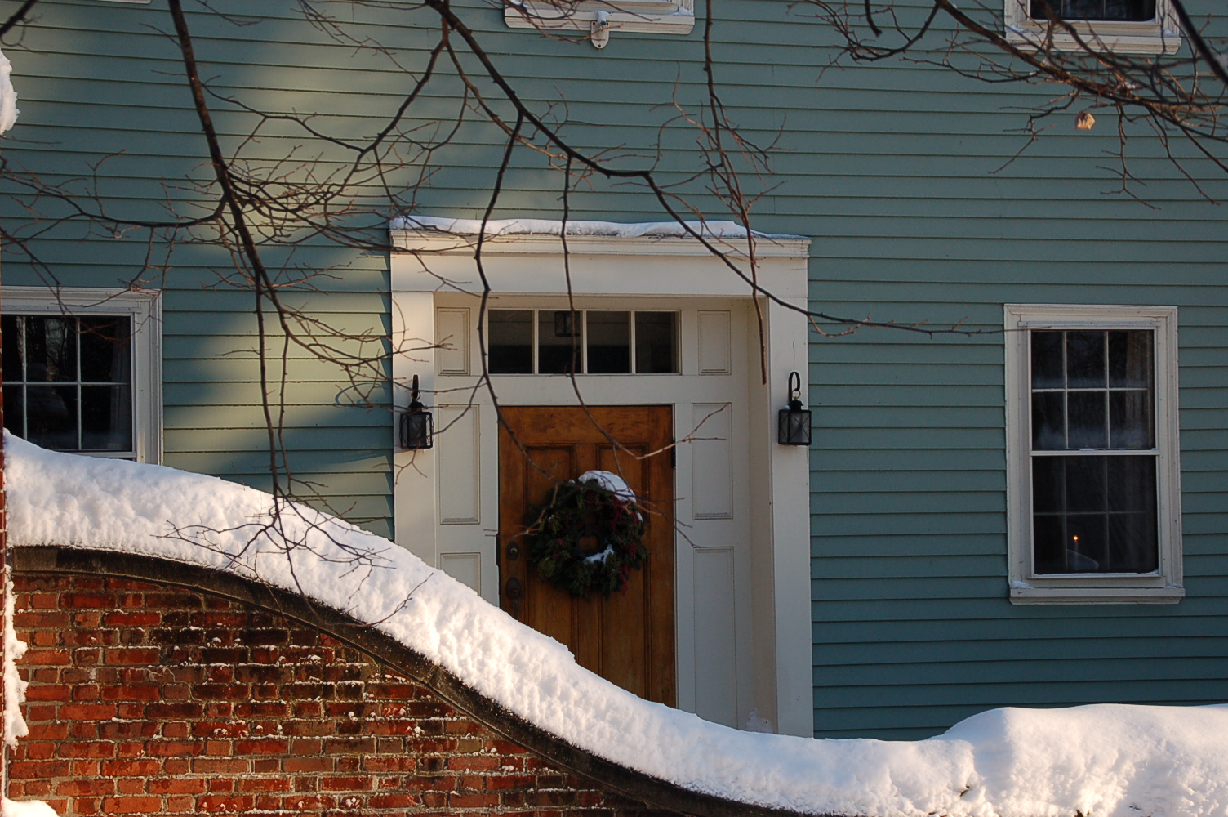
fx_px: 2454
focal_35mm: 72
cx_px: 614
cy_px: 408
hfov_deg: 28.1
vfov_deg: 18.9
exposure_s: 1/320
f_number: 9
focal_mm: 48
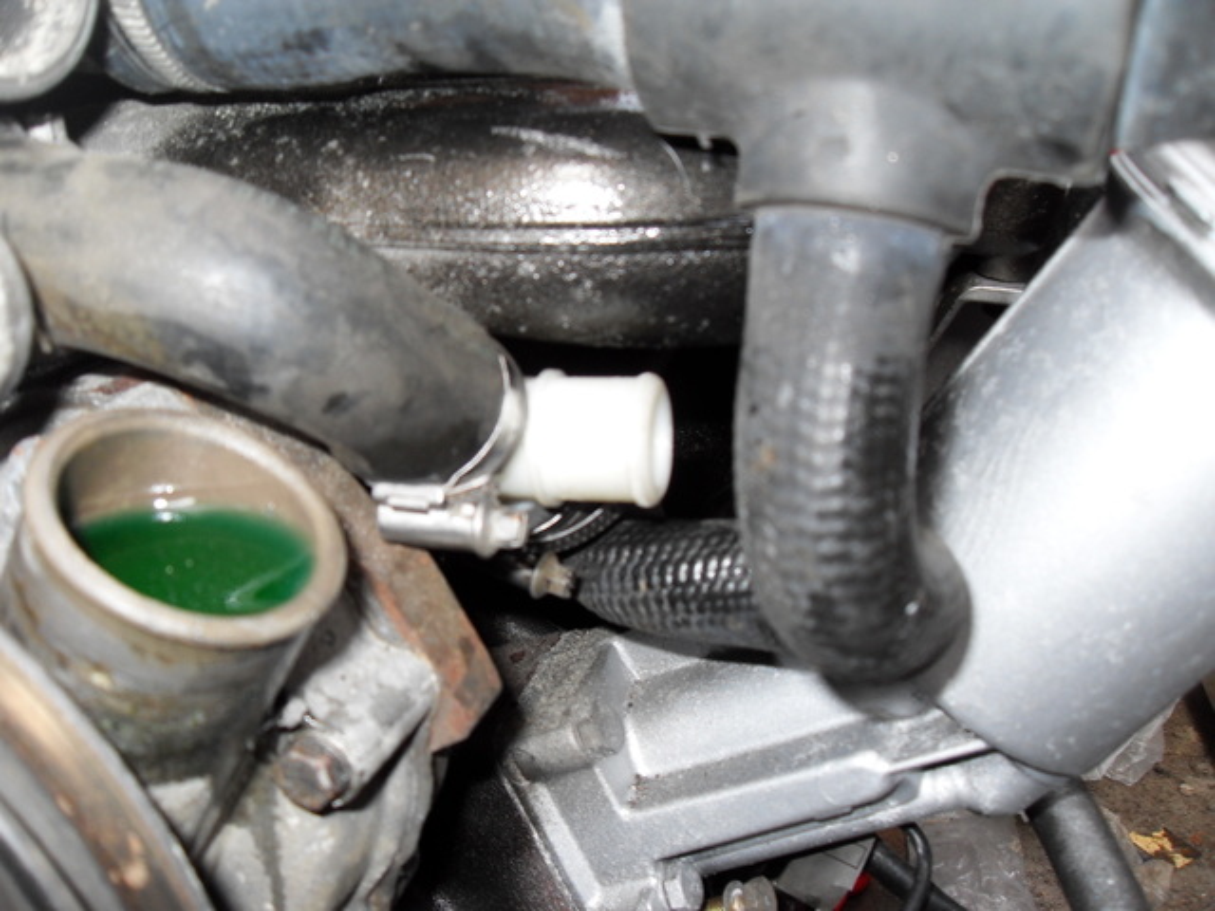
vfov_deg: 41.8
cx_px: 608
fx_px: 1193
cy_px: 456
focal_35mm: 34
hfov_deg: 54.0
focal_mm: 6.3
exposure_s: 1/45
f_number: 2.8
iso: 100
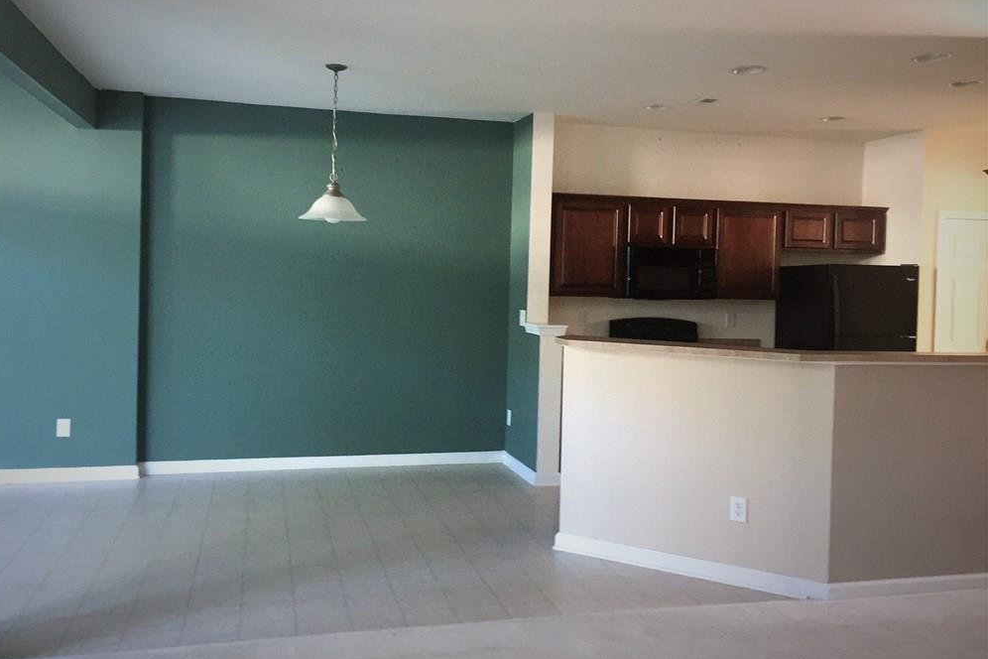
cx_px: 481
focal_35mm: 31
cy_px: 298
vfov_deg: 42.3
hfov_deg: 60.3
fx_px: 851
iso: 160
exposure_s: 1/30
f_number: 2.2
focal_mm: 4.15
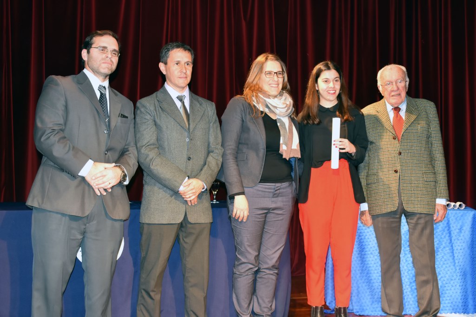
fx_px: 595
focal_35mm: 45
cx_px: 238
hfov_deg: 43.6
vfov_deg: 29.9
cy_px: 158
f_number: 5
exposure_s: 1/60
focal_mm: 30
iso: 800
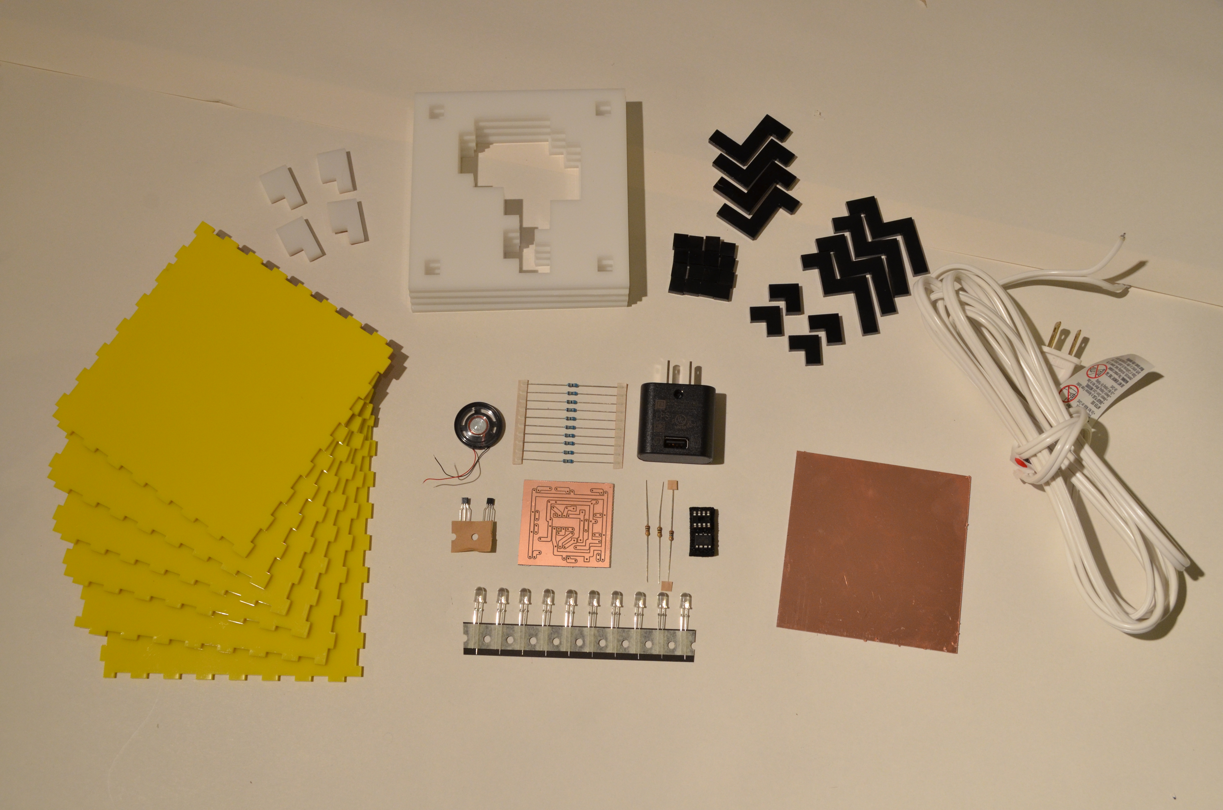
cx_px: 612
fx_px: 1220
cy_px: 405
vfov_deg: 36.7
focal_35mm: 36
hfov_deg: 53.2
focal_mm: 24
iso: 800
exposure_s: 1/15
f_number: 7.1
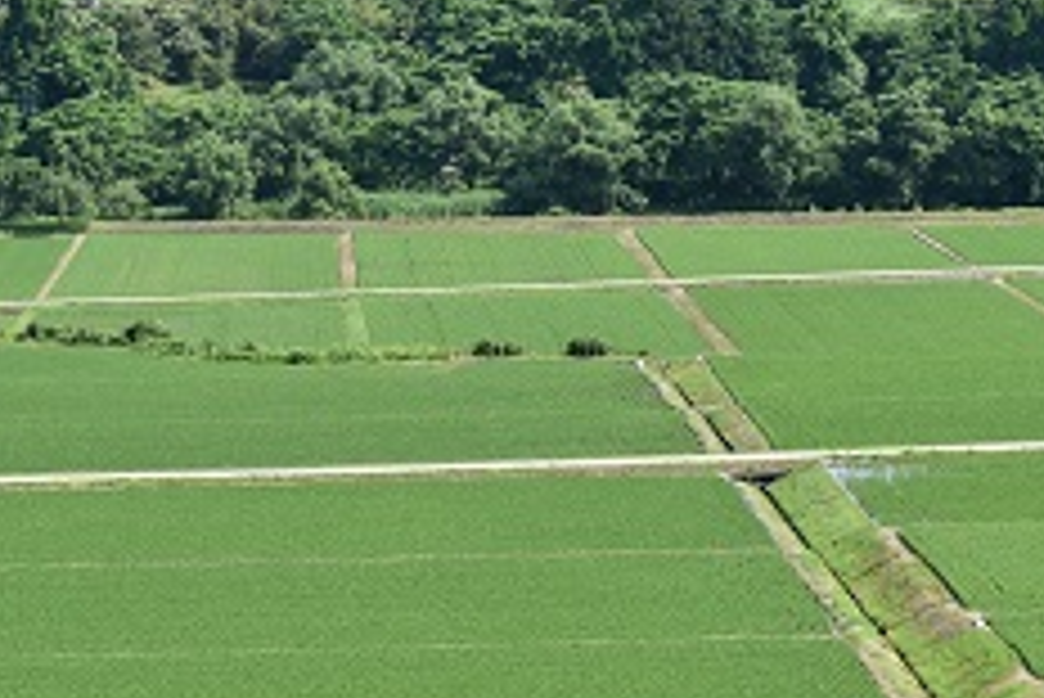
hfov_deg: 12.8
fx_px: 4642
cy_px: 90
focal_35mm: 160
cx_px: 846
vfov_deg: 8.6
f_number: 9
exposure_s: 1/320
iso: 200
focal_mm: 55
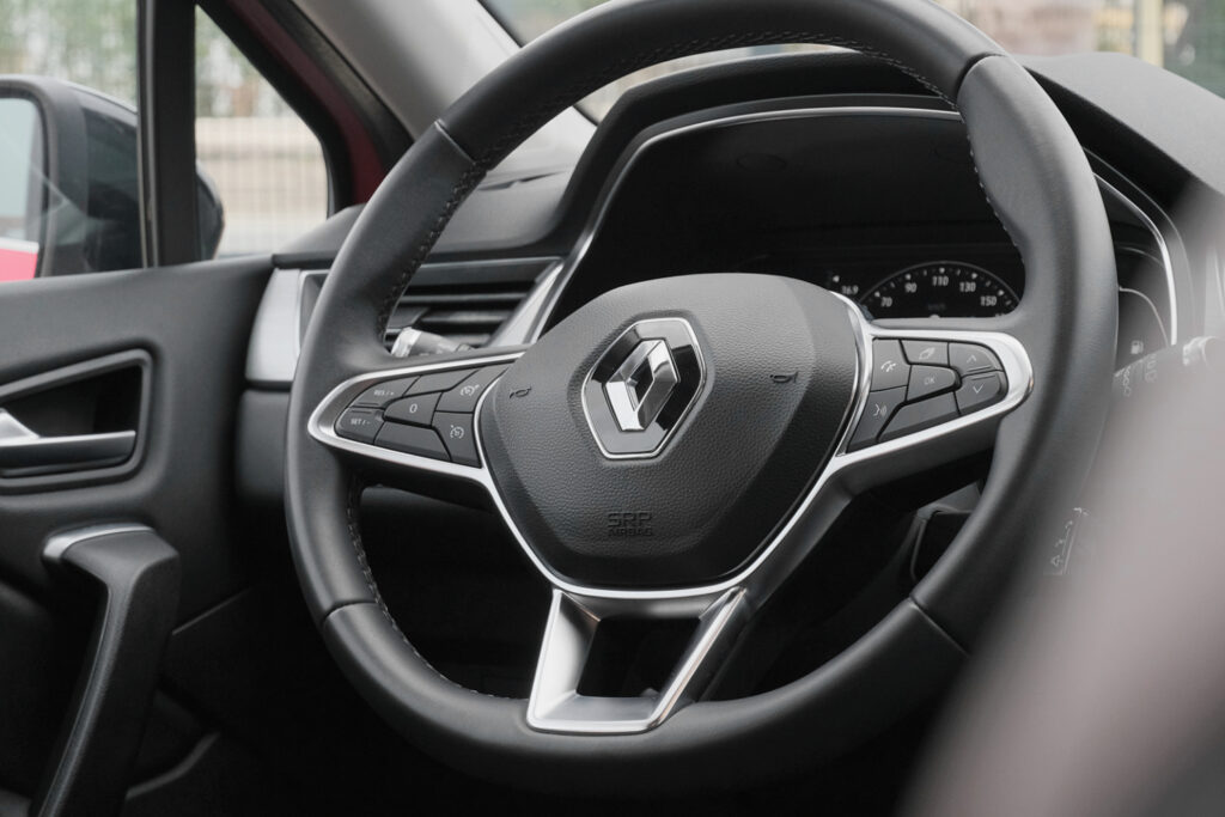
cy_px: 408
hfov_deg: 29.7
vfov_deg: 20.0
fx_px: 2314
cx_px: 612
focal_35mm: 68
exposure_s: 1/100
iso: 2000
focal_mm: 45
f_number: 7.1
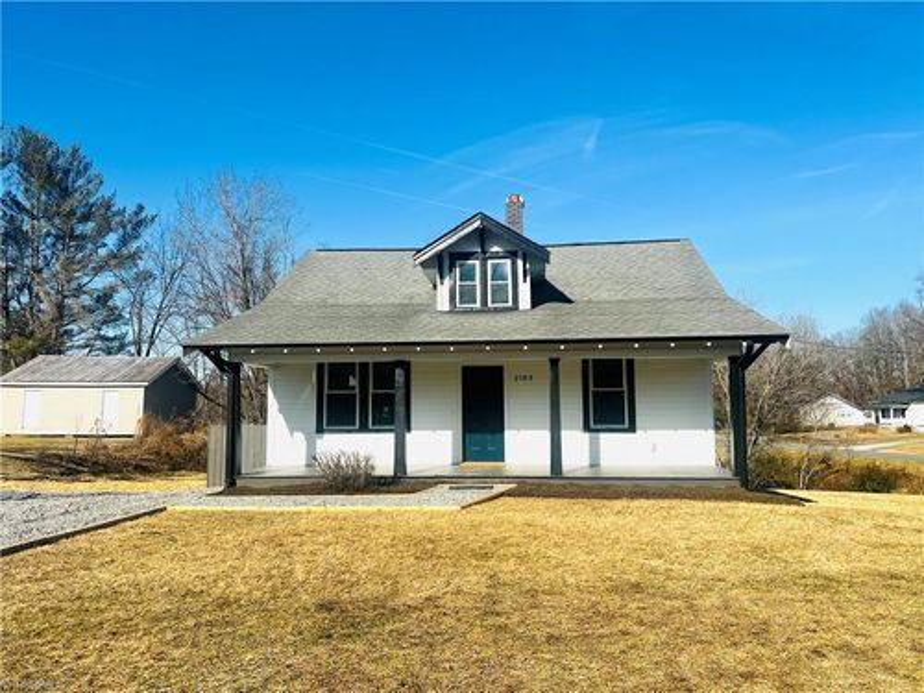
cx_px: 462
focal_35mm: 26
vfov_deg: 53.1
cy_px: 346
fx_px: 694
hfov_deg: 67.3
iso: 50
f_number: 1.5
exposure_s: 1/5076
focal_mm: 5.7
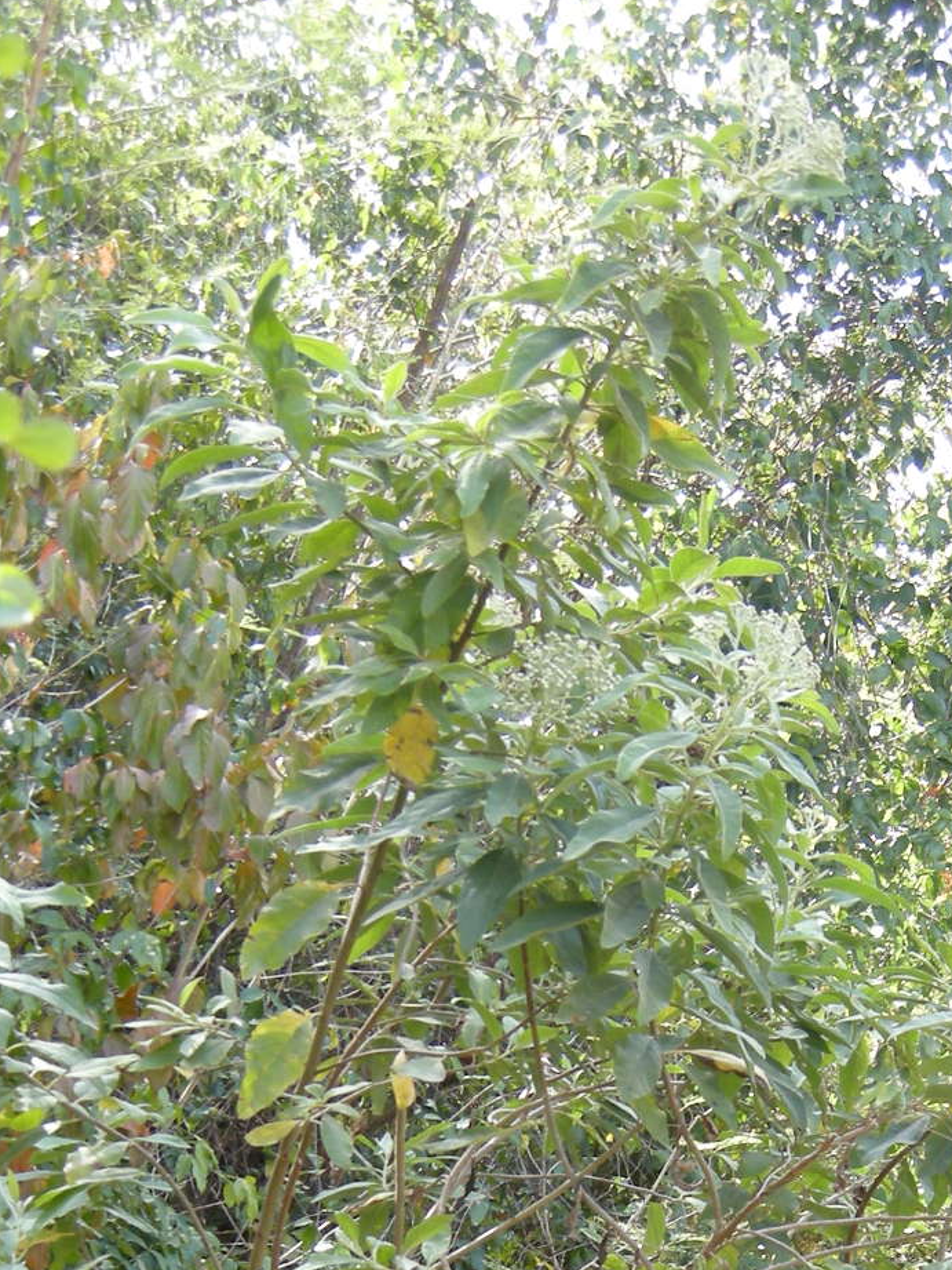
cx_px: 457
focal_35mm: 76
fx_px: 2786
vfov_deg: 24.2
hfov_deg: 19.4
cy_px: 1350
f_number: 3
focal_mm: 7.5
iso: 64
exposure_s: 1/68
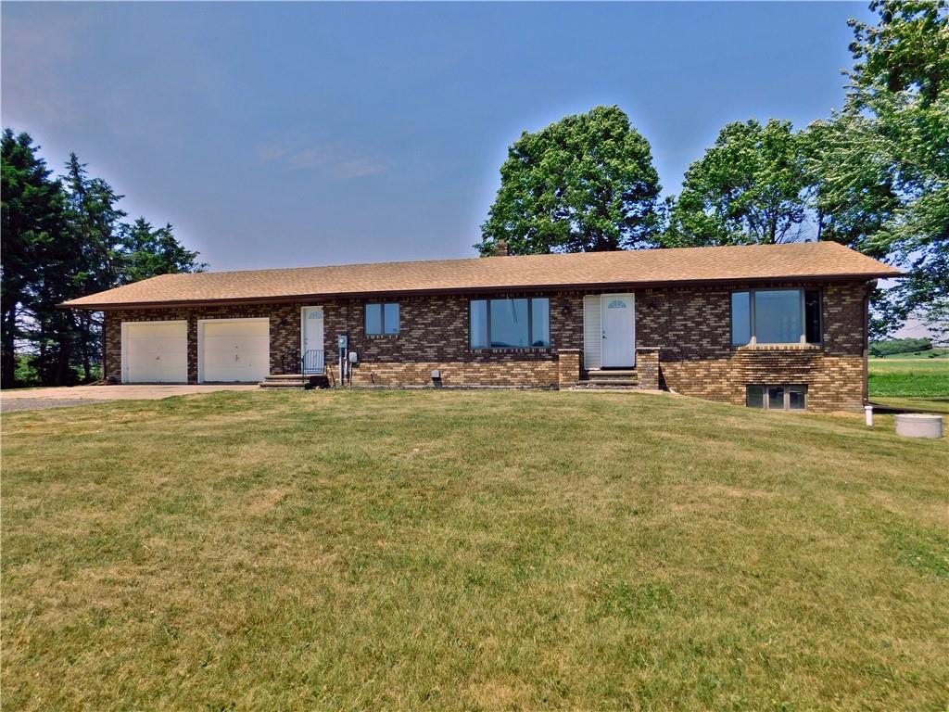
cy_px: 356
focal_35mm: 23
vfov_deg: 58.9
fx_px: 631
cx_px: 474
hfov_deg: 73.9
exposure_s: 1/400
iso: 125
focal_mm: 4
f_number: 6
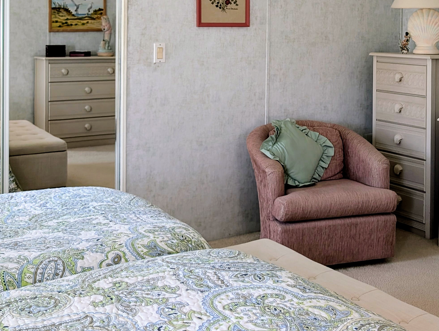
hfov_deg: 37.5
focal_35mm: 50
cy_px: 46
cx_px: 306
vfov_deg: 28.3
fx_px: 635
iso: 22
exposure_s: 1/25.4
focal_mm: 6.9
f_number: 1.68
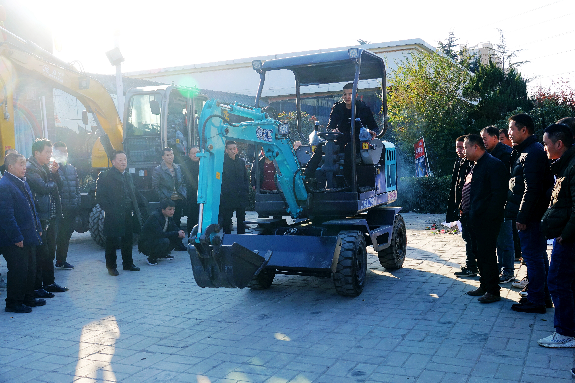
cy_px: 192
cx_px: 288
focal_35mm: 36
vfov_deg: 36.9
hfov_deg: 53.1
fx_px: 575
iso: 100
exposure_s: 1/250
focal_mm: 13.31
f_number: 4
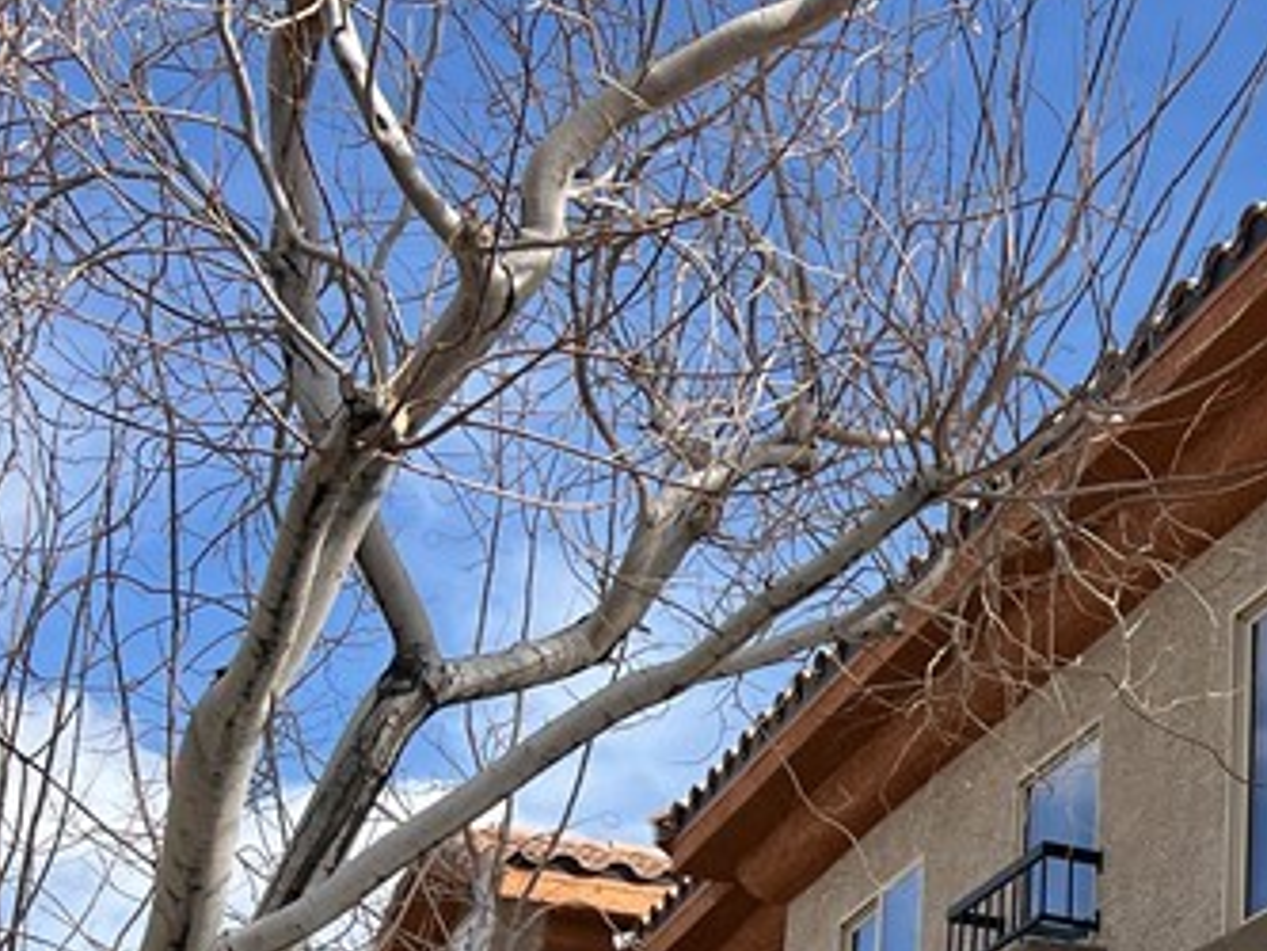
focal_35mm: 80
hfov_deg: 21.3
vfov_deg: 17.7
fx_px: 2929
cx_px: 1781
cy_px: 1080
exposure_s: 1/3356
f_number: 1.5
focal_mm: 5.7
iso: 50
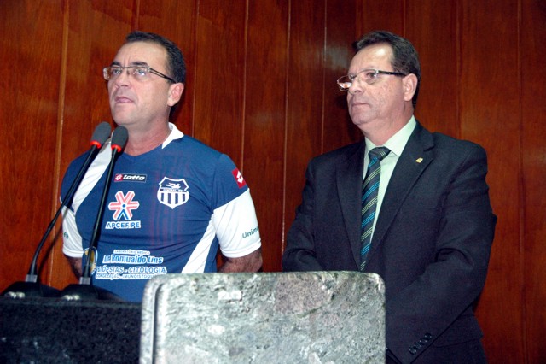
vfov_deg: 34.2
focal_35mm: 39
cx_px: 273
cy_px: 182
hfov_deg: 49.6
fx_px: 591
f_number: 5
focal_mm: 26
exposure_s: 1/60
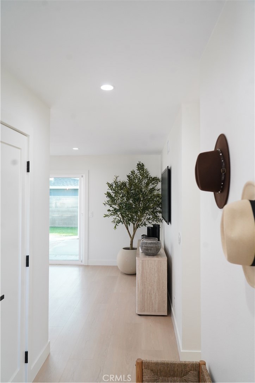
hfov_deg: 46.4
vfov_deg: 65.5
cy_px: 192
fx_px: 297
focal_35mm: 28
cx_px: 128
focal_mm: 28
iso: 3200
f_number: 5.6
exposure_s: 1/200
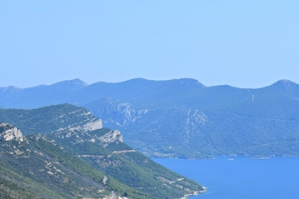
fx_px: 1386
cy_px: 219
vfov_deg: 8.2
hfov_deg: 12.2
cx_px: 287
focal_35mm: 167
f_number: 11
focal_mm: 50
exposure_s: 1/500
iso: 360
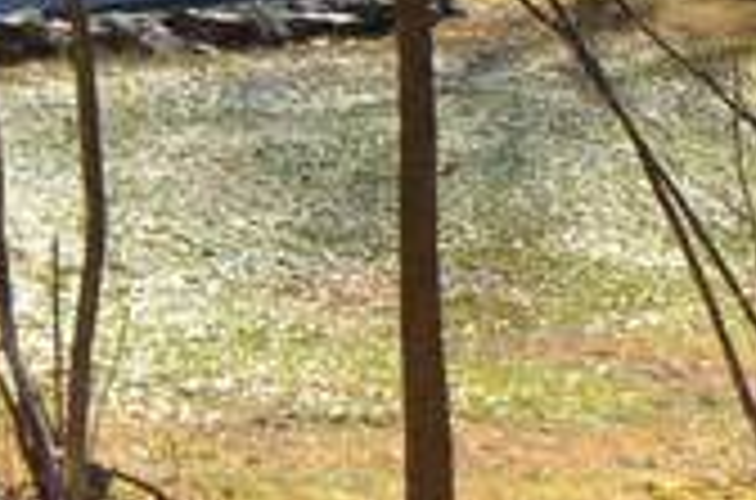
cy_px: -642
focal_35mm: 195
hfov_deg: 9.9
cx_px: -716
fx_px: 4080
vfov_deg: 6.7
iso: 100
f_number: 5
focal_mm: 17
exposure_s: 1/200
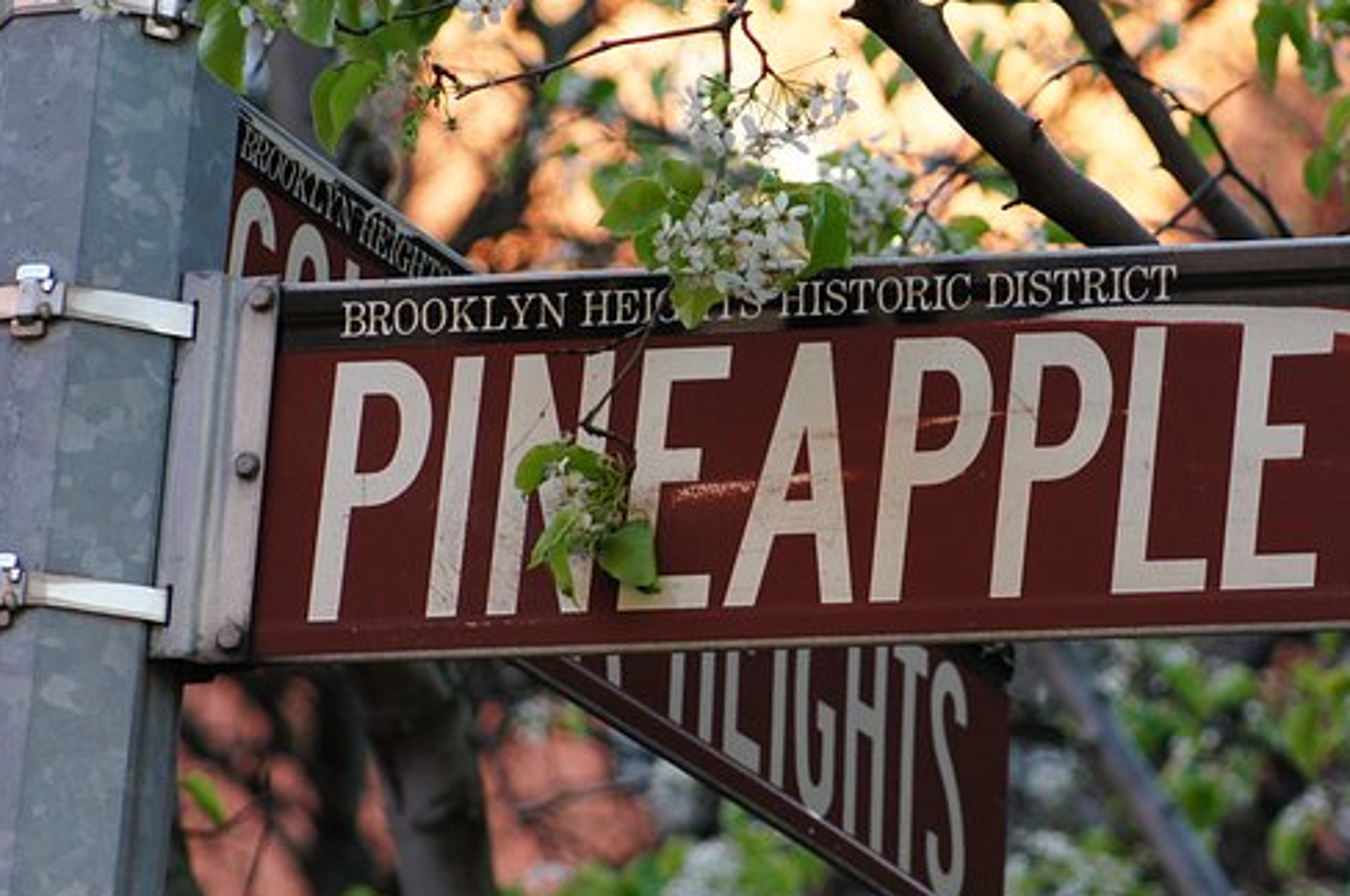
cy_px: 362
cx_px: 979
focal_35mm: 346
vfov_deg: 4.0
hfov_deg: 6.0
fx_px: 12958
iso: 800
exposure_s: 1/250
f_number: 5.6
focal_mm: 150
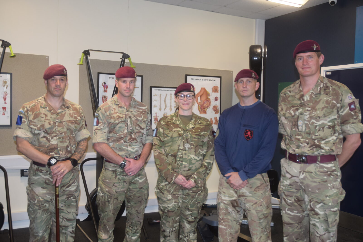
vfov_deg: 36.9
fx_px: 363
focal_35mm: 36
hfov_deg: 53.1
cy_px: 121
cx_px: 182
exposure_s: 1/60
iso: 800
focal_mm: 24
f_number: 4
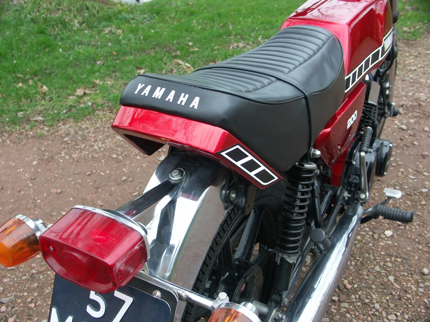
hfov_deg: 51.4
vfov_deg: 39.7
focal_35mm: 36
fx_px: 447
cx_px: 215
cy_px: 161
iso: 100
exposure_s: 1/25
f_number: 2.8
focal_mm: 9.24
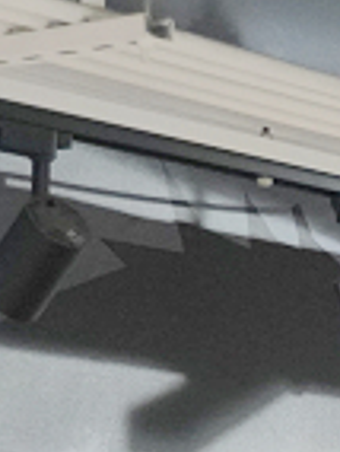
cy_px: 961
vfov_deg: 8.2
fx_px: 2964
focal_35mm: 227
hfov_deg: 6.2
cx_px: 896
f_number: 2.8
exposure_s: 1/160
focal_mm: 28
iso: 3200
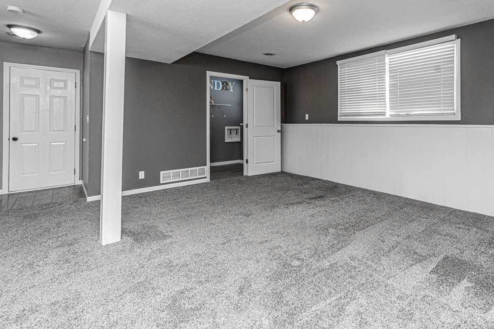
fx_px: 233
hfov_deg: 92.8
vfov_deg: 70.3
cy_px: 150
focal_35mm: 17
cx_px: 278
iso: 1000
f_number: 10
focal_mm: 10
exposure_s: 1/60
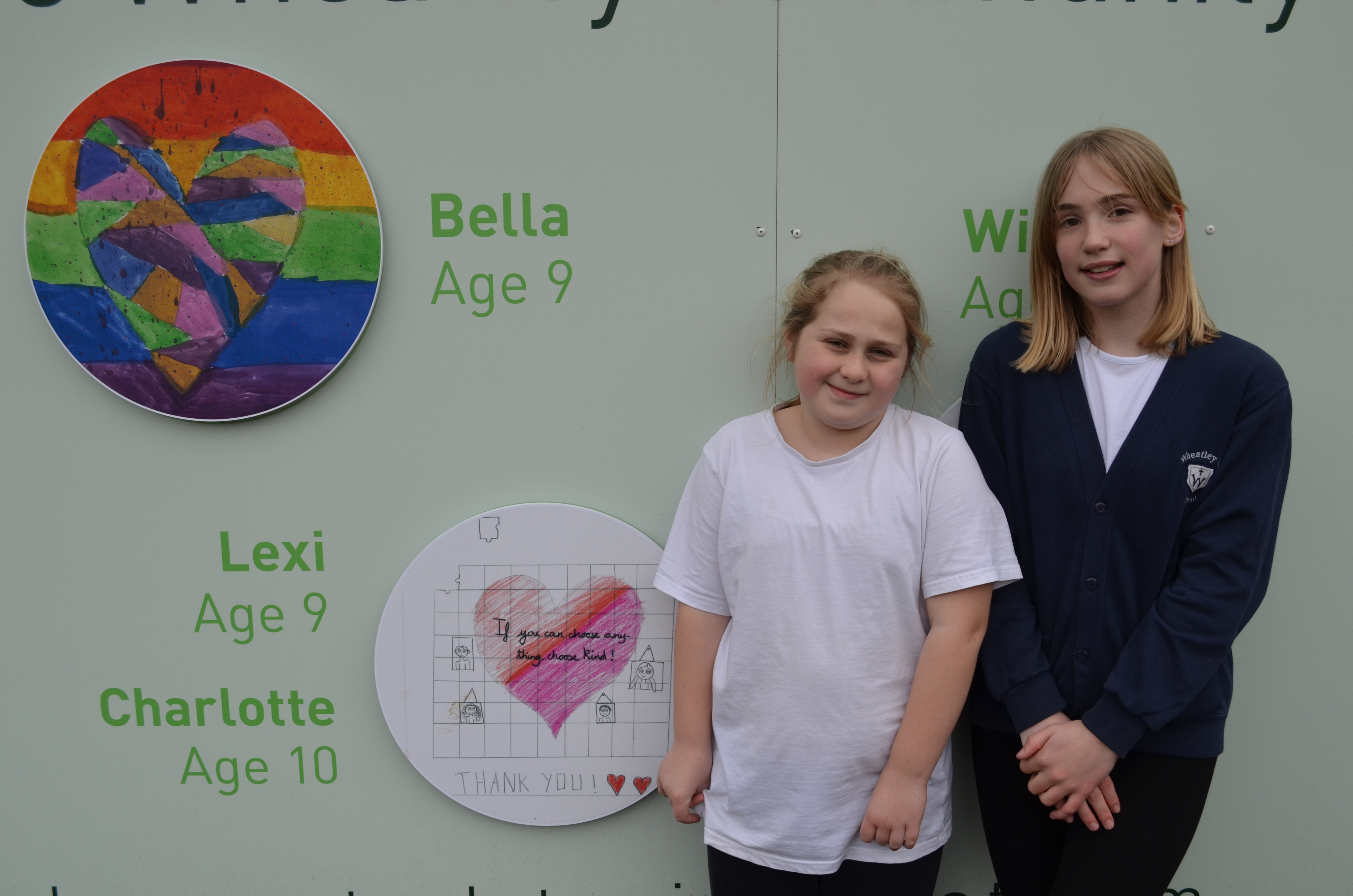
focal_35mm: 36
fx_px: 1350
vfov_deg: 36.7
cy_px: 448
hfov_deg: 53.2
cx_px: 676
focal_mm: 24
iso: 250
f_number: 5.6
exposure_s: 1/125
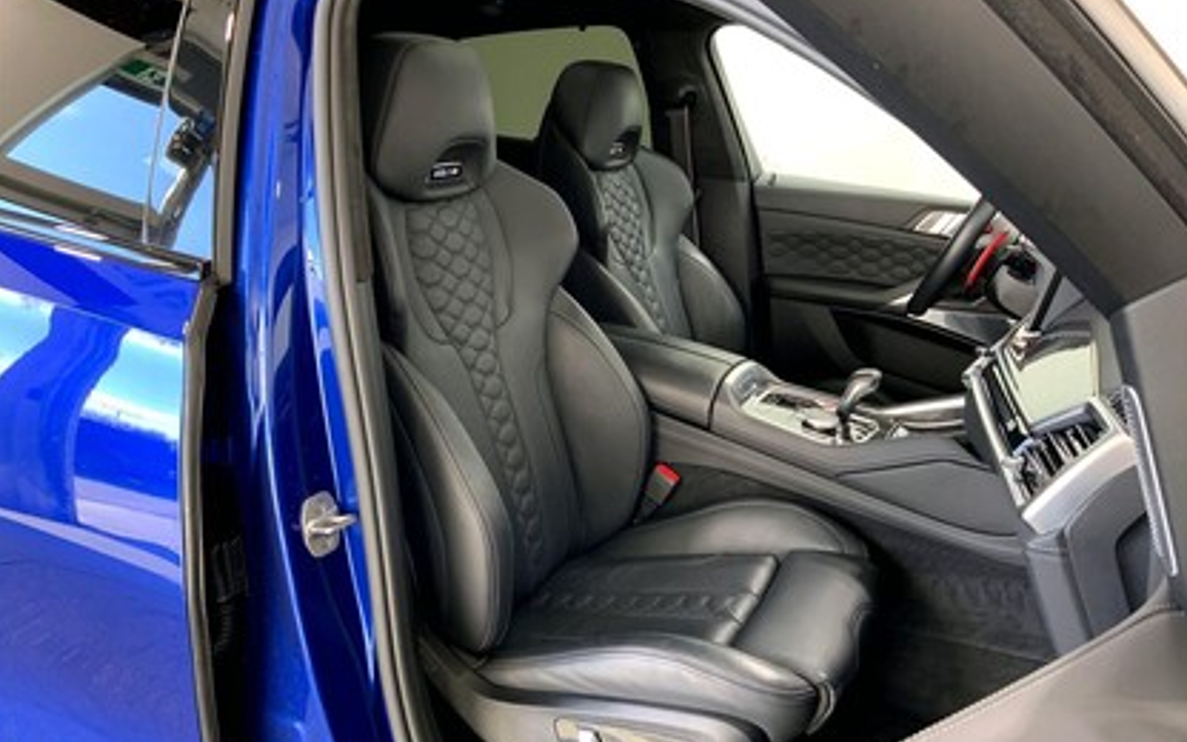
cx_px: 594
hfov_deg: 61.2
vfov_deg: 40.6
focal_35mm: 31
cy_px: 364
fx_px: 1003
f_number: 1.8
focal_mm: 3
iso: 64
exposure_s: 1/81
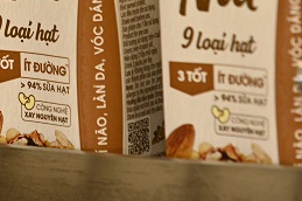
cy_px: -88
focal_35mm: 696
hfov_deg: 3.0
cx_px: -132
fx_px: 5831
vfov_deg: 2.0
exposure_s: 1/200
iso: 2500
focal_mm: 200
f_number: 5.6
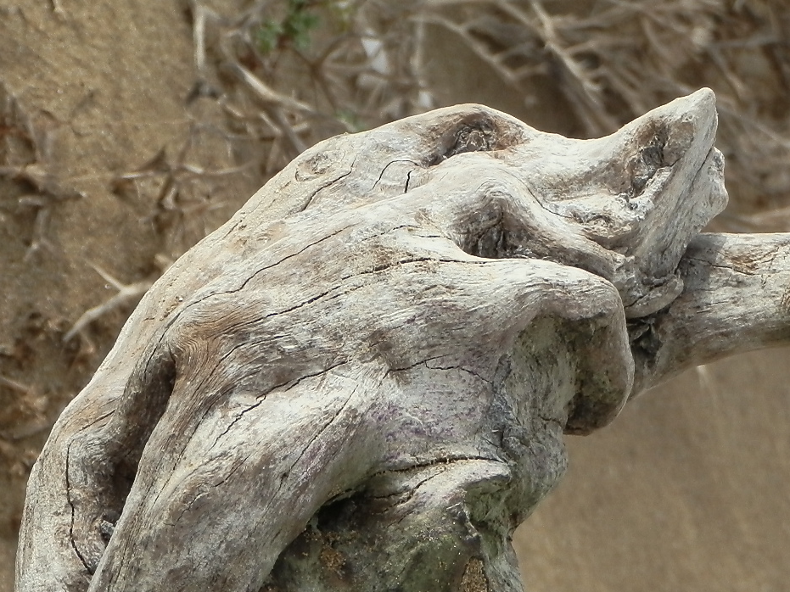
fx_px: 5522
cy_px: 468
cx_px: 609
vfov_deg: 6.1
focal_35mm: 242
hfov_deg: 8.2
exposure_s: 1/800
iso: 64
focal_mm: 19.78
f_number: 4.1
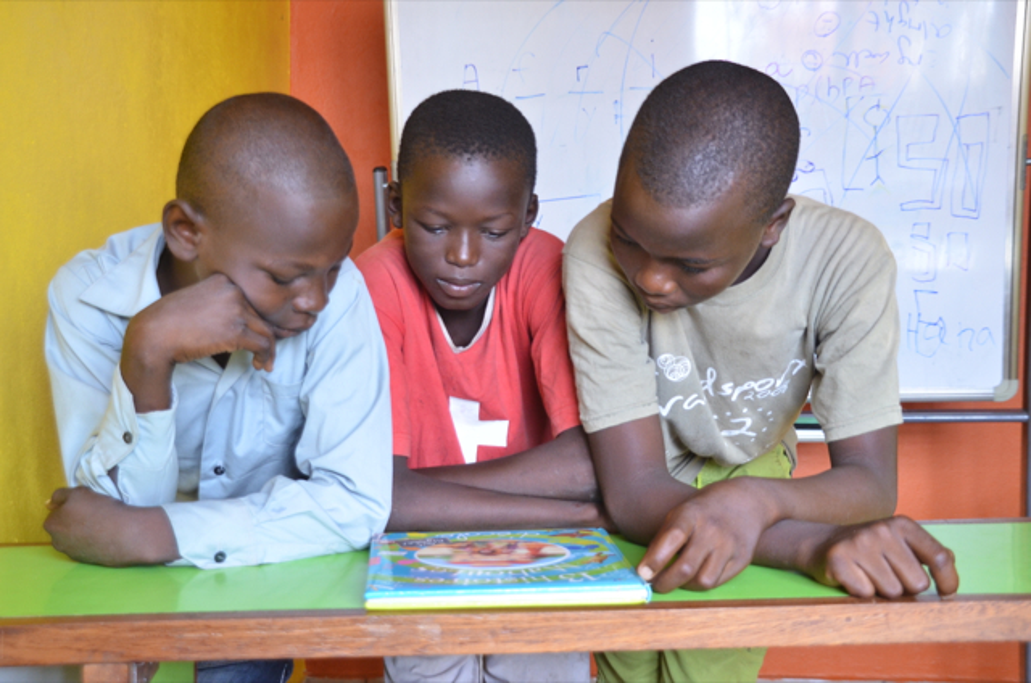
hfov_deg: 42.4
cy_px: 342
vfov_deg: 28.8
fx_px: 1329
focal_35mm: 46
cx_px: 516
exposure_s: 1/15
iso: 800
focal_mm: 31
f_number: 4.2
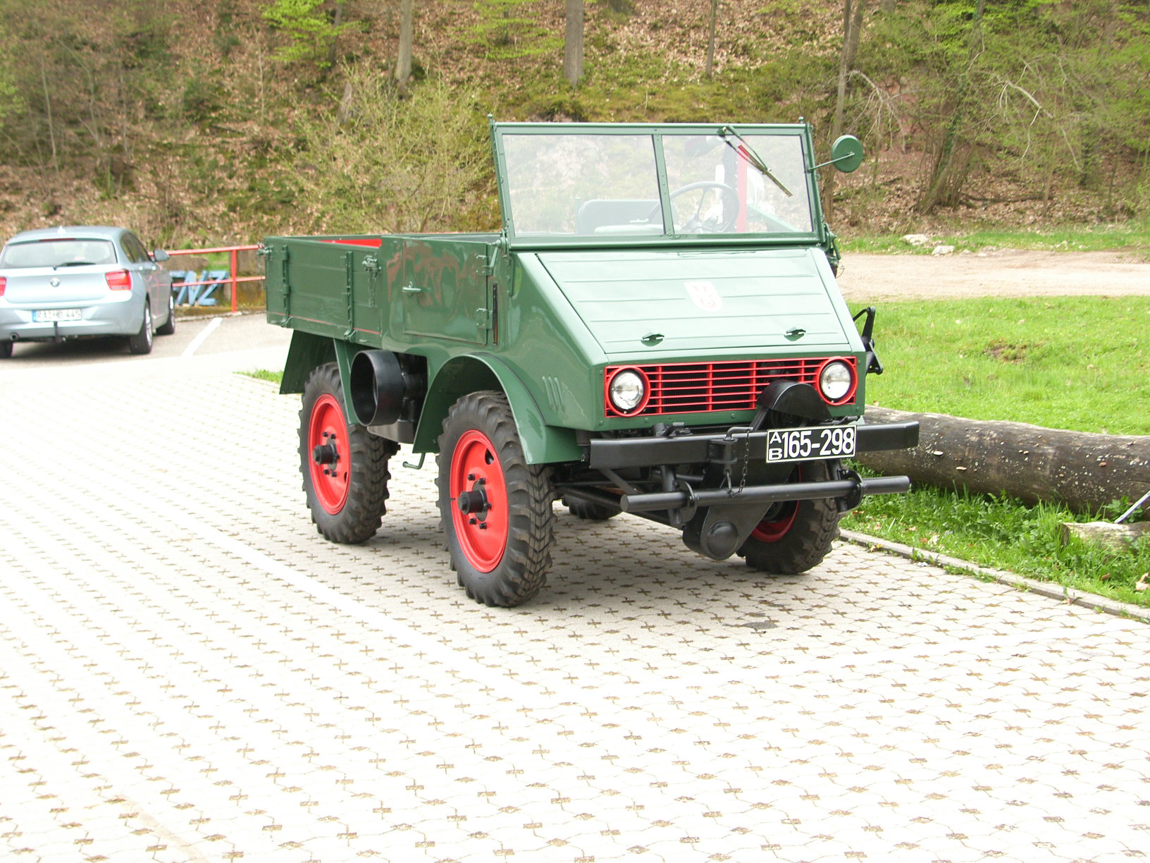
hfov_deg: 34.9
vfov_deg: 26.6
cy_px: 432
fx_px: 1827
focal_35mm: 55
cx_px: 575
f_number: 2.8
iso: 100
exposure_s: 1/60
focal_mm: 14.2
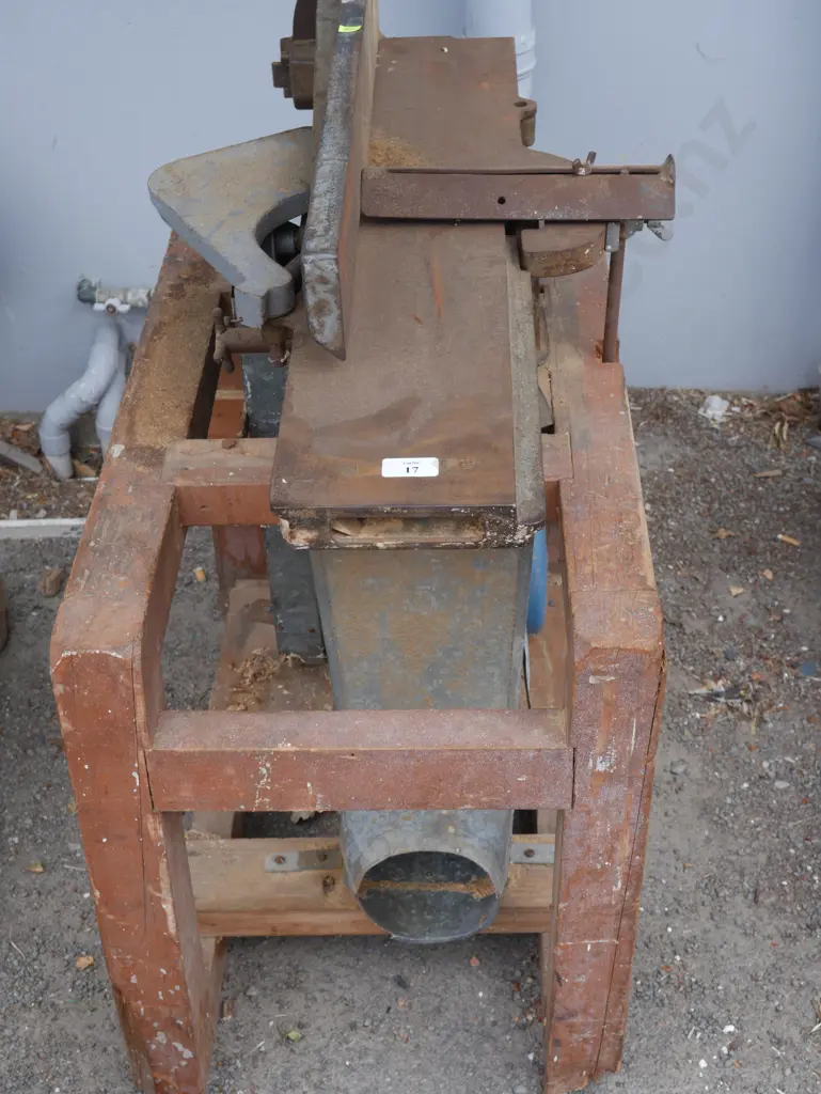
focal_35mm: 50
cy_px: 547
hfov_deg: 29.1
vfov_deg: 38.2
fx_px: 1580
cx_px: 410
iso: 200
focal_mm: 25
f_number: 6.3
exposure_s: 1/125
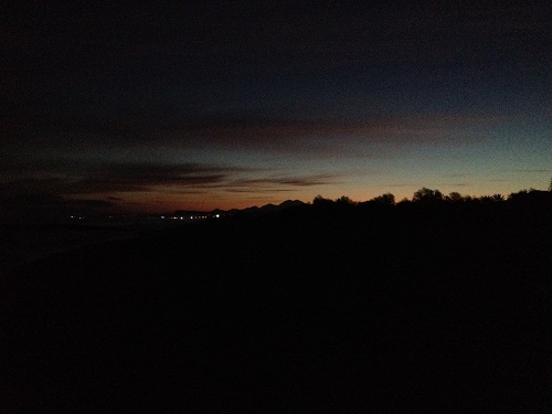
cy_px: 207
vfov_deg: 40.7
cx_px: 276
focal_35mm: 35
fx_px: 558
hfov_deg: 52.6
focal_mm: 4.28
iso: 800
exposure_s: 1/15
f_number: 2.4
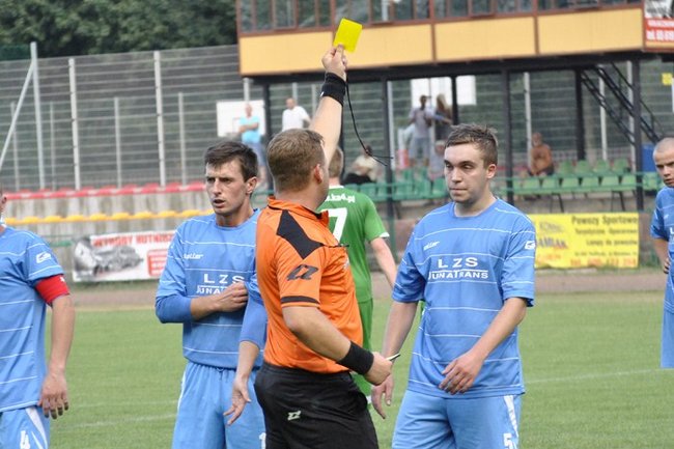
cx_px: 337
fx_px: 2807
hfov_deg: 13.7
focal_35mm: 150
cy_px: 224
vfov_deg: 9.1
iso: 800
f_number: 4.5
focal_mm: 100
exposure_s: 1/500
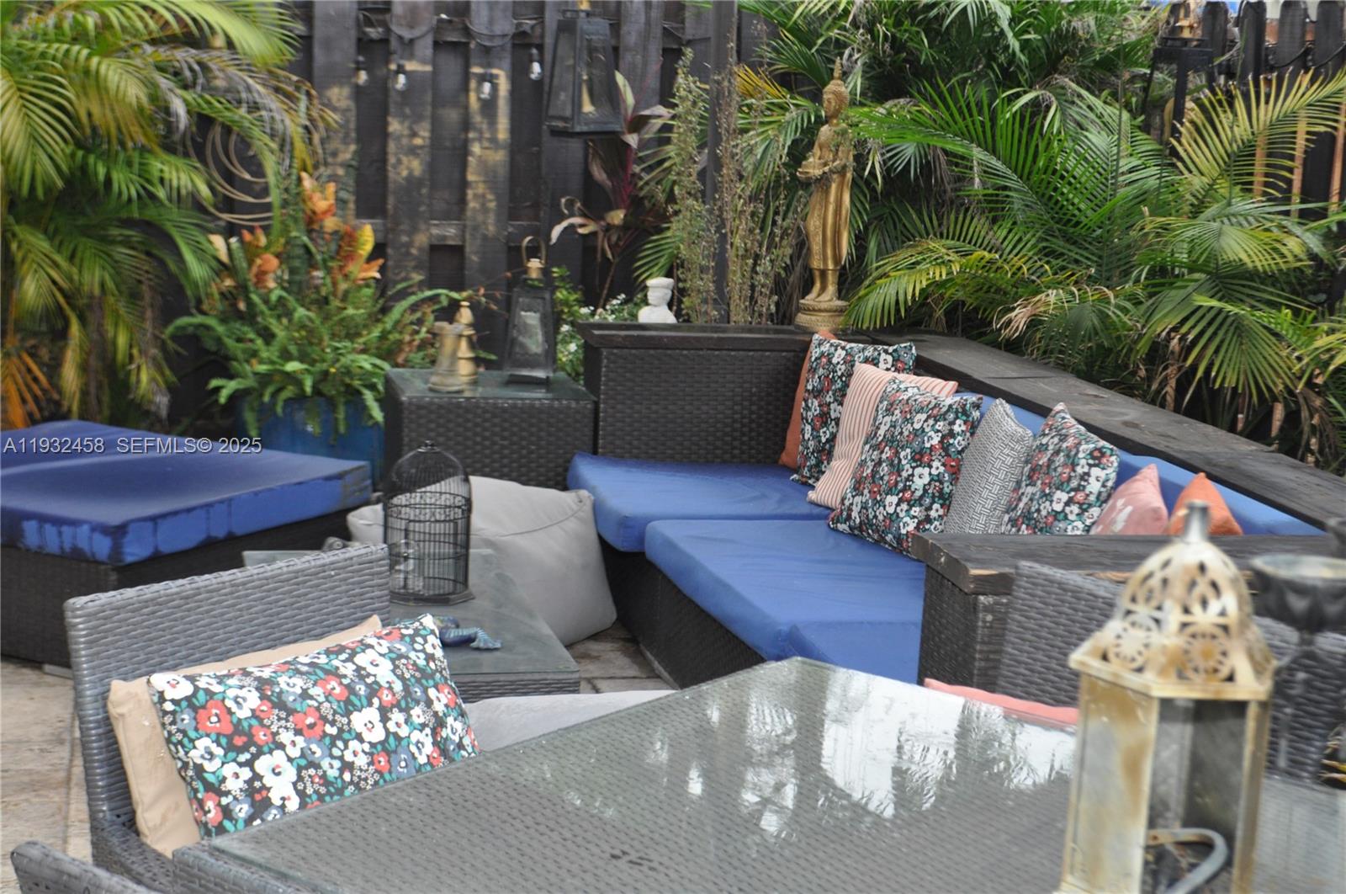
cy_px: 447
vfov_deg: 22.6
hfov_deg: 33.4
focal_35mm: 60
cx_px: 673
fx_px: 2240
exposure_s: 1/160
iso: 800
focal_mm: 40
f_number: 6.3
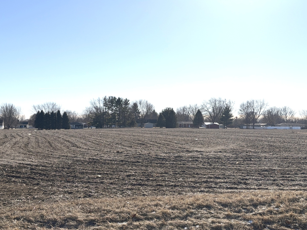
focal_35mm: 48
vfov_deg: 30.3
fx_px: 426
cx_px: 154
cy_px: 115
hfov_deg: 39.7
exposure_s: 1/11364
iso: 64
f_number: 1.78
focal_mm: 6.76
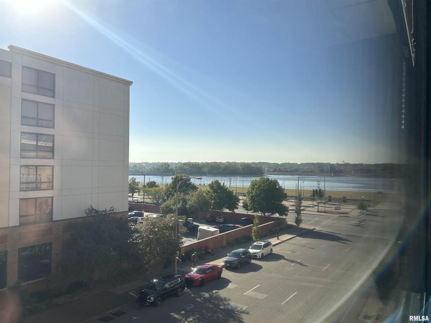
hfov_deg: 67.3
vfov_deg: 53.1
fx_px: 324
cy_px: 162
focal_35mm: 26
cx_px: 216
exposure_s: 1/2571
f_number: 1.5
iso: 50
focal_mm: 5.7
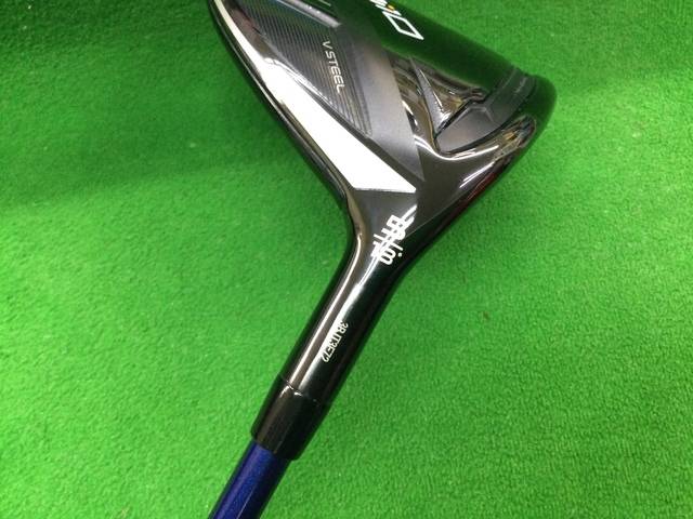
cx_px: 346
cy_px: 260
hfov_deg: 58.4
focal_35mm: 31
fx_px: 621
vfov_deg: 45.4
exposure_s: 1/30
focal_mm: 3.3
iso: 160
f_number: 2.4
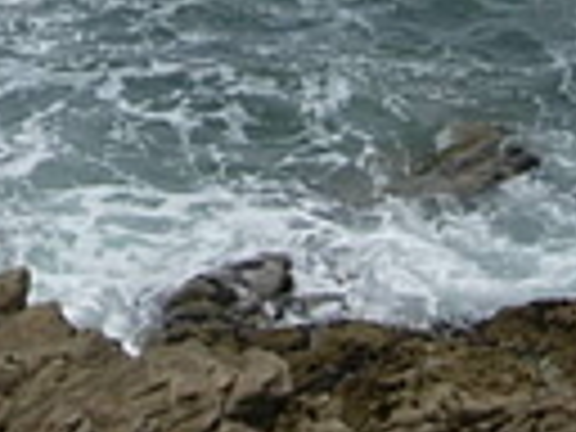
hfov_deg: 6.9
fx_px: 4742
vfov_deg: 5.2
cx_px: -212
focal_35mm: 285
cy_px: -153
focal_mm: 12.7
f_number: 3.5
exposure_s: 1/939
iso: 64
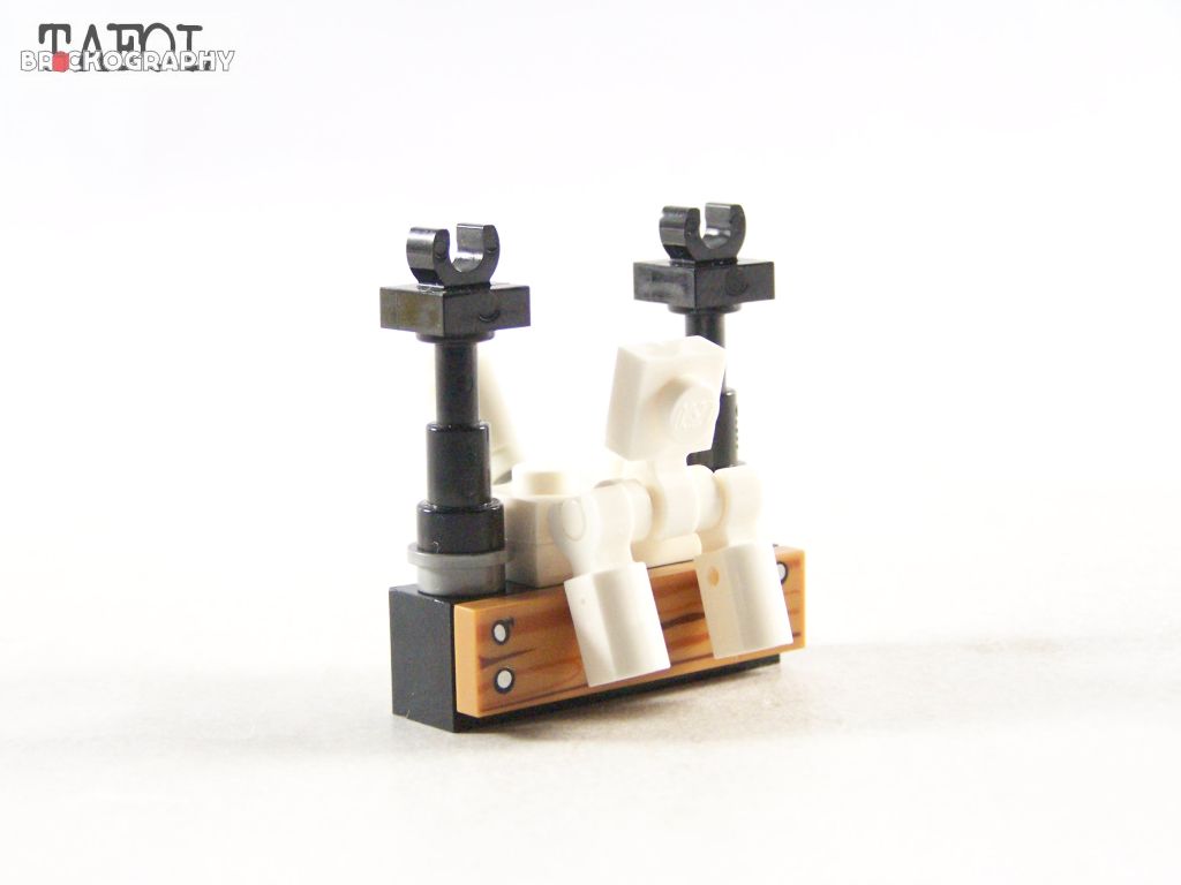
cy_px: 442
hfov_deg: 23.8
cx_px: 590
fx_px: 2798
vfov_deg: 18.0
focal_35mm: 82
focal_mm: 13.7
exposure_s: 1/60
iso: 400
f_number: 3.2
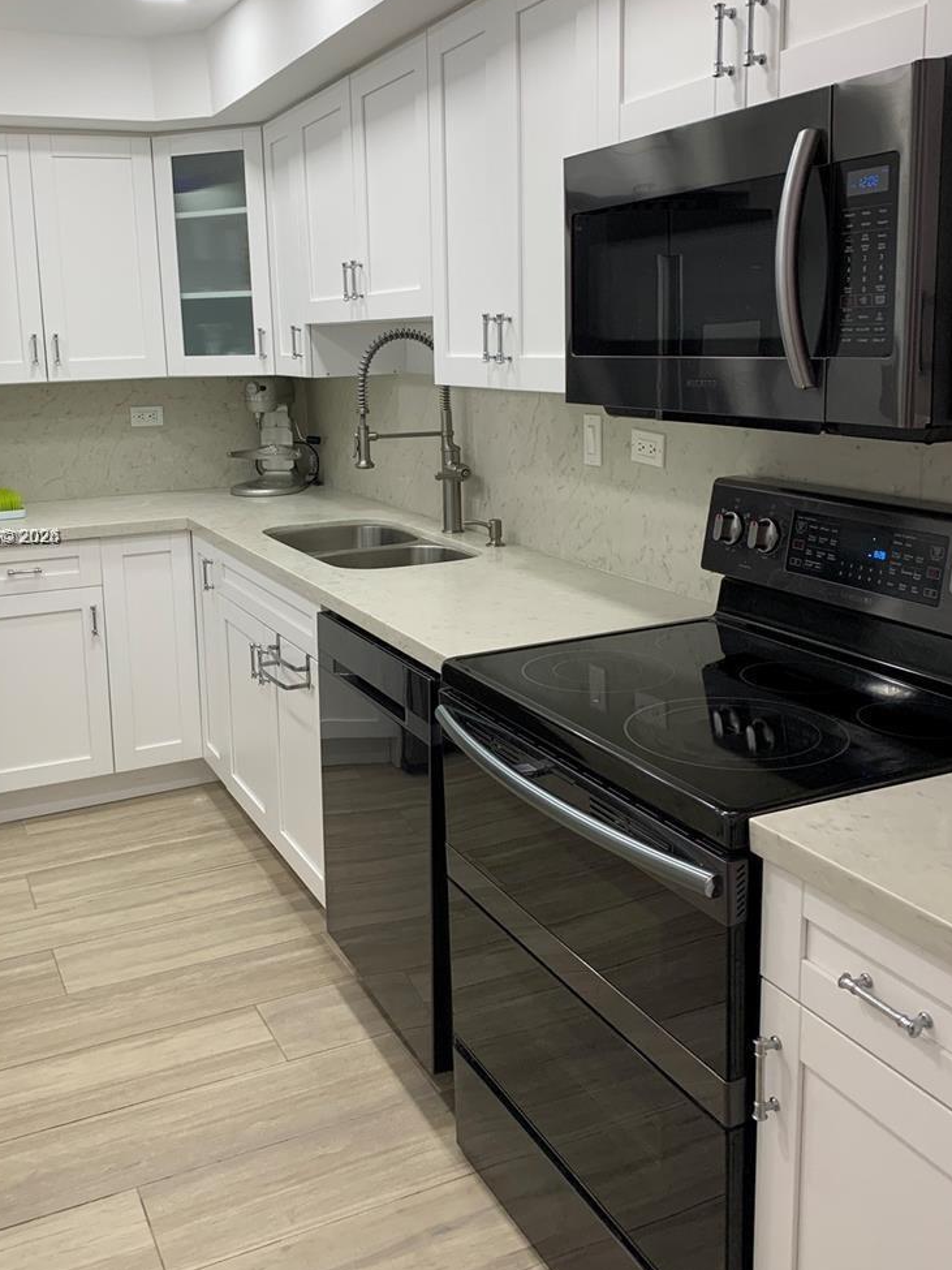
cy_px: 538
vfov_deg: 56.6
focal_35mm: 32
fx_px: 1174
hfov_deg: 44.0
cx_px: 405
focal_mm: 4.25
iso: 100
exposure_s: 1/120
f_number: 1.8
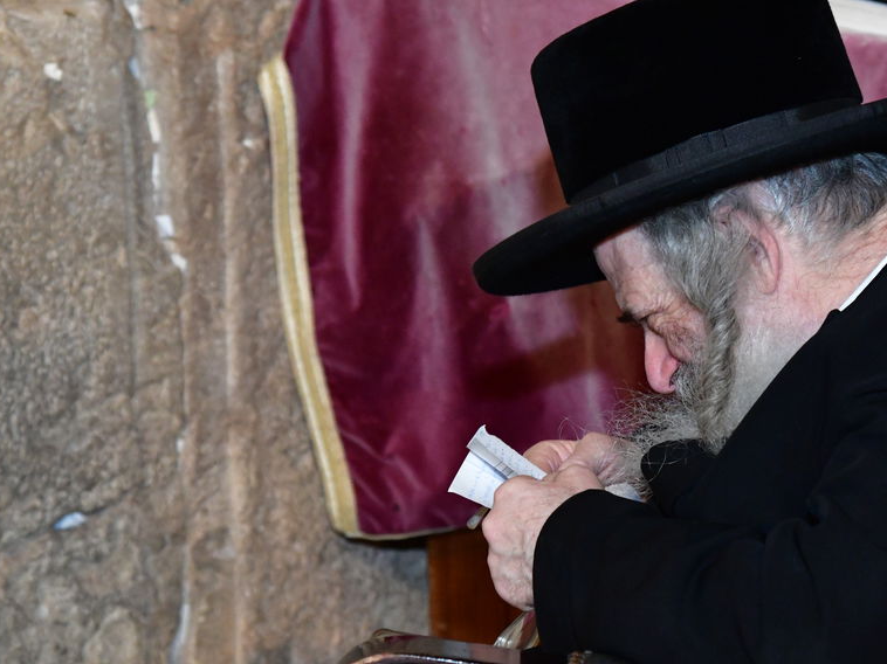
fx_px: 3868
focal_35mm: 151
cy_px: 377
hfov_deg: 13.1
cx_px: 545
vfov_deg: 9.8
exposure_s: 1/160
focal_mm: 85
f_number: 5.6
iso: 6400
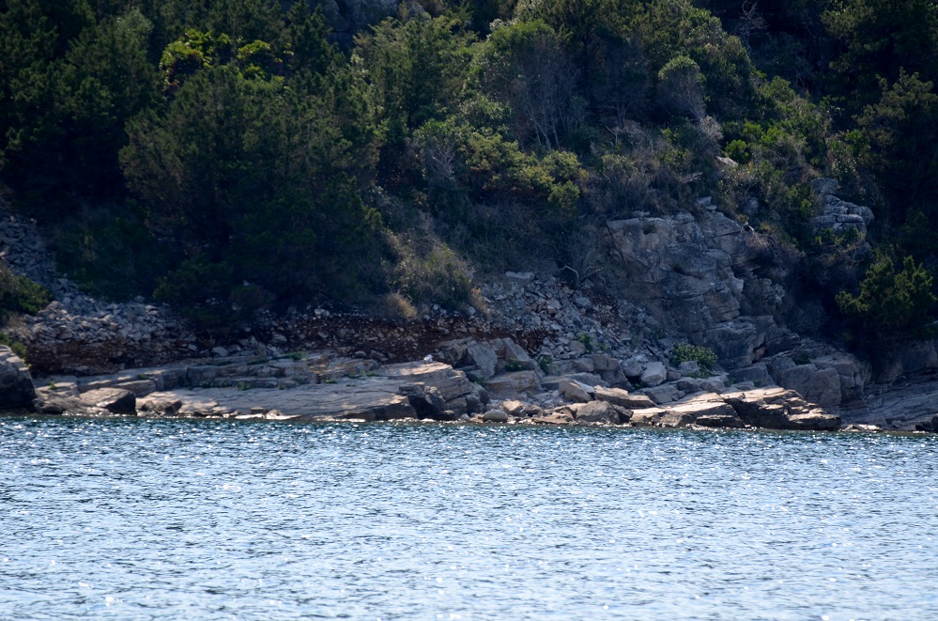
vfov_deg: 3.4
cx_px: 469
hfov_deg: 5.1
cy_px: 310
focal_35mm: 405
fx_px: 10527
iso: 100
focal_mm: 270
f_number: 5.6
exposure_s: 1/320
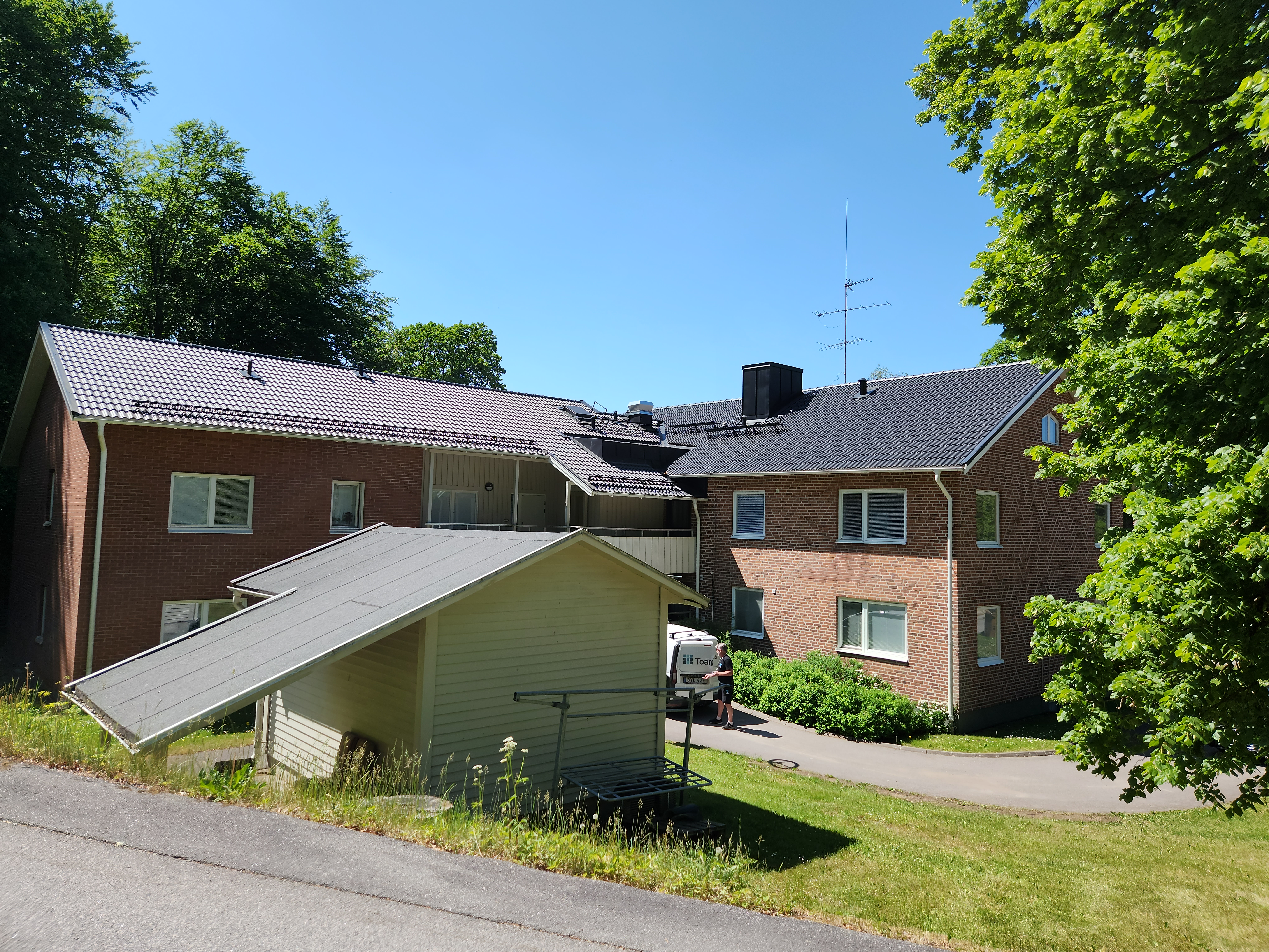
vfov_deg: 58.9
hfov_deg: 73.9
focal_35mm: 23
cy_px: 476
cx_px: 634
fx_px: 843
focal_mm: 5.4
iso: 20
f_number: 1.8
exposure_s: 1/1019
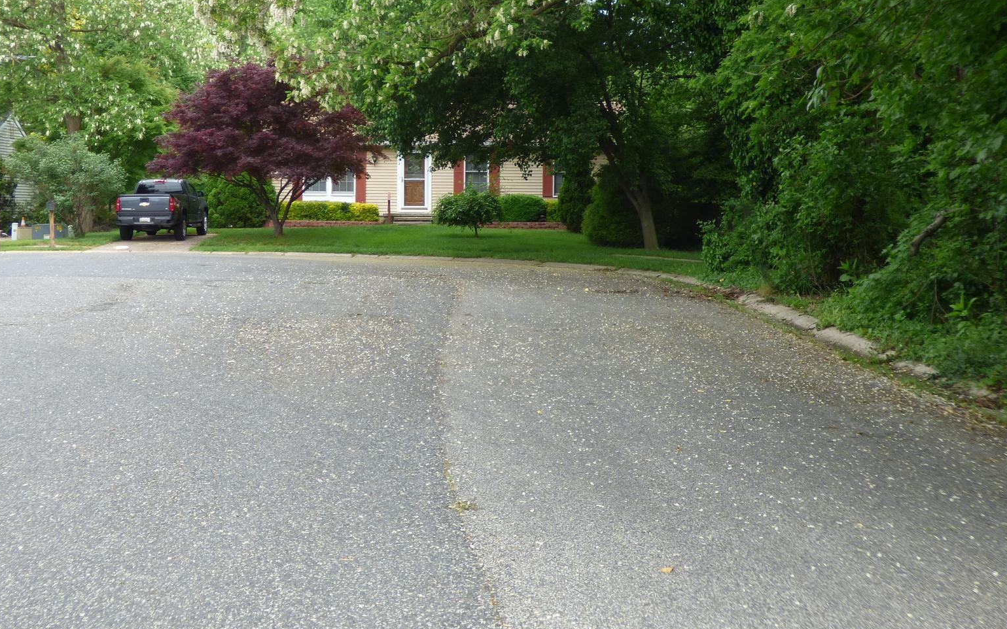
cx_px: 462
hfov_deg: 36.9
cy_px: 229
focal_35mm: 55
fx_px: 1509
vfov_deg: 23.5
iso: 100
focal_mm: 6.8
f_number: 3.5
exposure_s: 1/250
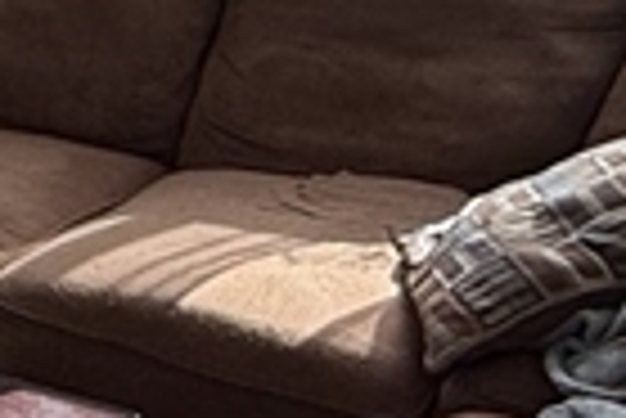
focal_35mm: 107
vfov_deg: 12.8
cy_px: 247
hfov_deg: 15.9
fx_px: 1863
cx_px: -536
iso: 64
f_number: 2.2
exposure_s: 1/99
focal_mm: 2.22
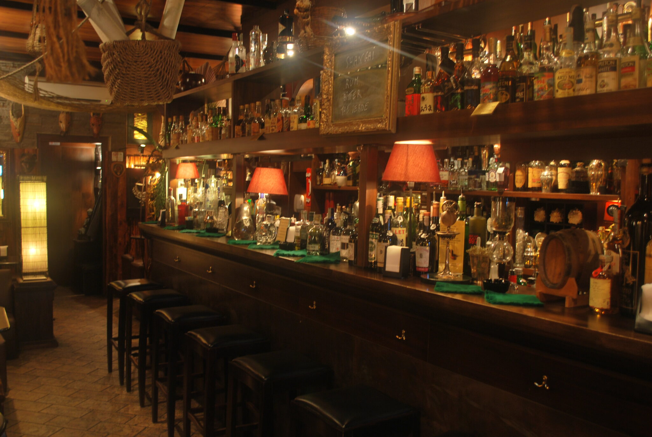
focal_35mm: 33
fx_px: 598
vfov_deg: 40.1
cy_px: 218
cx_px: 326
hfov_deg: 57.2
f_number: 4
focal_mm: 22
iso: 100
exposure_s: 2
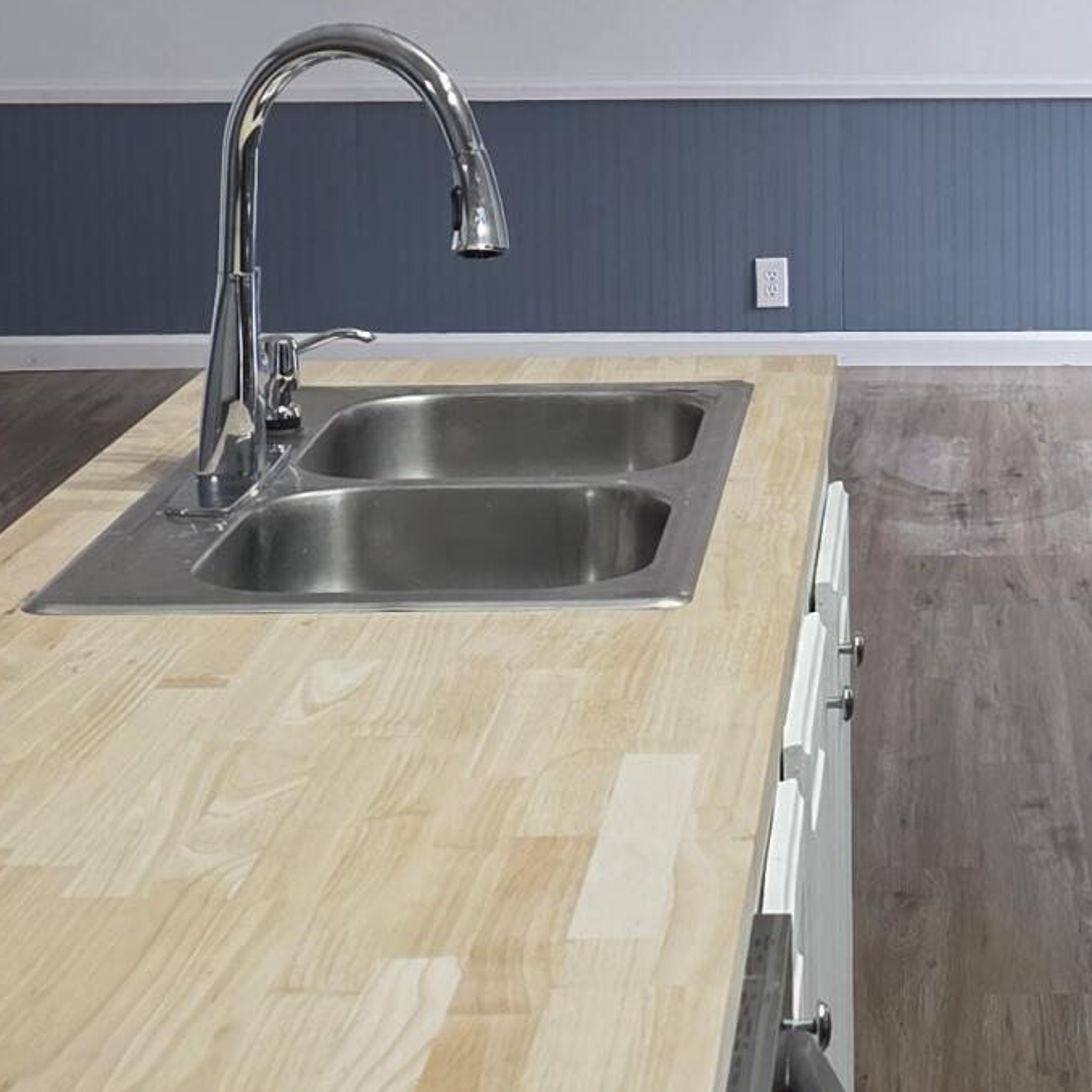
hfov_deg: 19.0
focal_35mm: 90
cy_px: 90
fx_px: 3212
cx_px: 929
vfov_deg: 18.9
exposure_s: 1/120
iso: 400
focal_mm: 6.3
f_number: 1.7
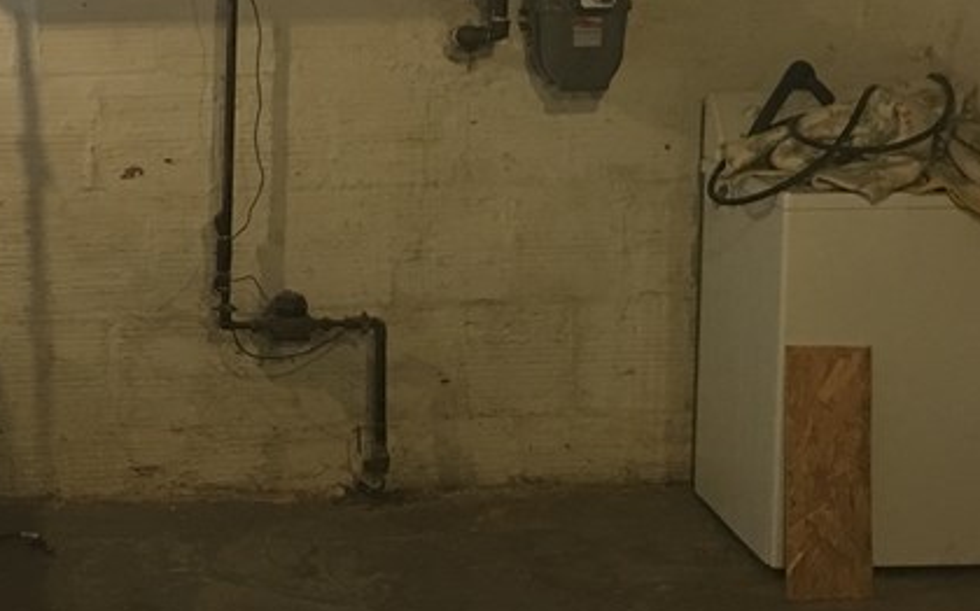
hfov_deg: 27.2
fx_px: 2002
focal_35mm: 75
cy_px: 252
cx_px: 254
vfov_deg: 17.3
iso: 80
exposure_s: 1/4
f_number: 2.2
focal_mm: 4.15
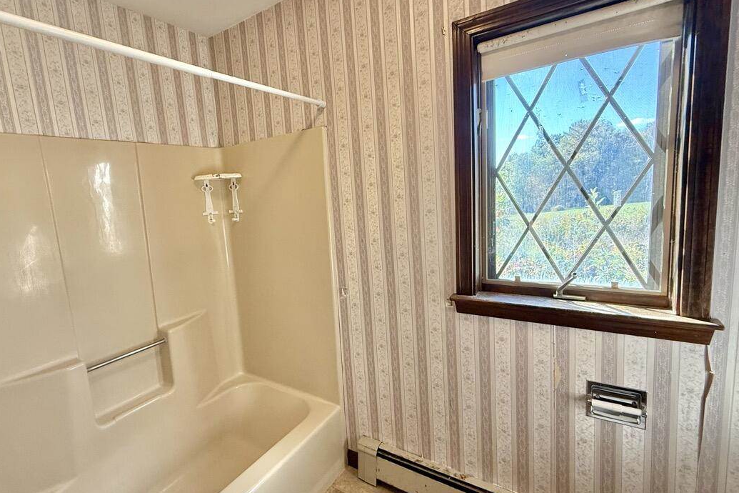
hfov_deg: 89.4
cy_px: 244
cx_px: 316
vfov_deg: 67.4
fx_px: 369
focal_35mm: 18
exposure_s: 1/99
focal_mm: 2.22
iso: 250
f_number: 2.2
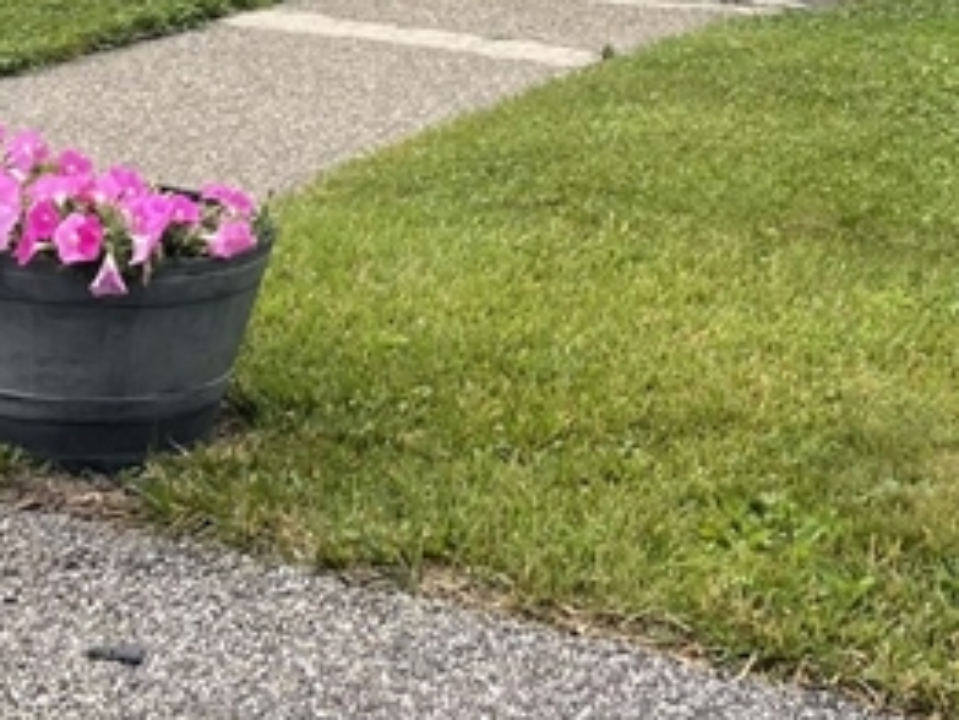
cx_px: 353
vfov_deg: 14.3
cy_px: -298
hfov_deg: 20.0
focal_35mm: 98
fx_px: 2716
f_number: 1.6
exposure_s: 1/356
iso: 32
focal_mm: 5.1
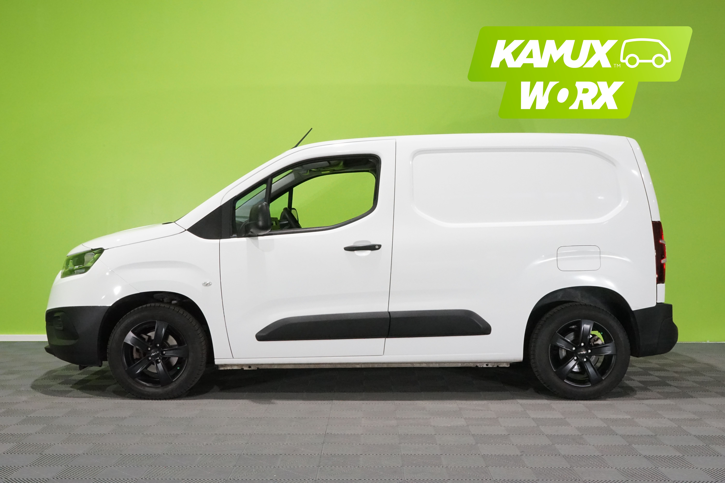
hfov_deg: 48.5
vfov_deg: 33.4
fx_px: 805
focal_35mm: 40
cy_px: 242
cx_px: 362
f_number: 25
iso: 6400
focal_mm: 40
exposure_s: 1/20
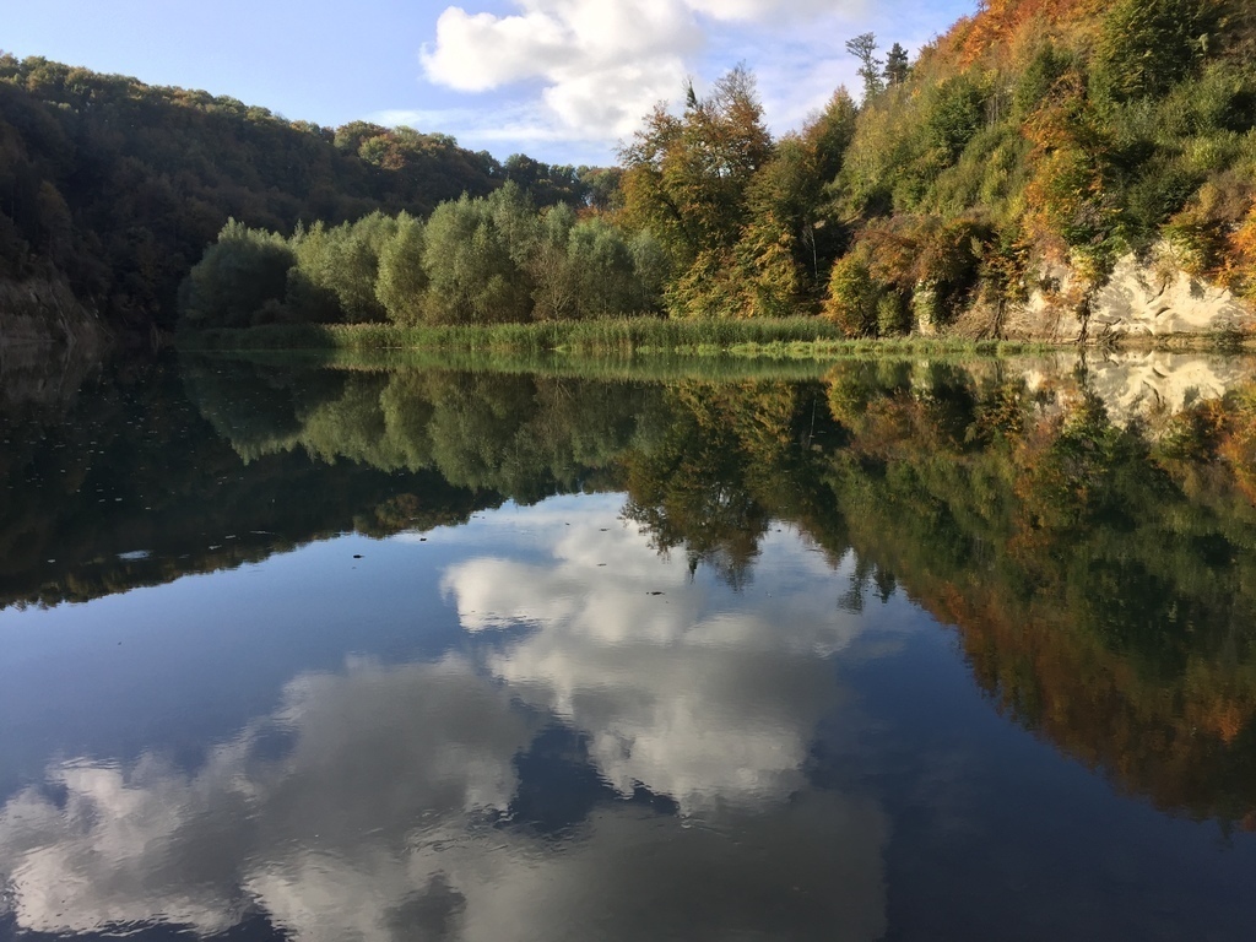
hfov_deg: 61.7
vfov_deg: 48.2
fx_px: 1052
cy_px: 471
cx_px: 628
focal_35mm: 29
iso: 32
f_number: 2.2
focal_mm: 4.15
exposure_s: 1/879
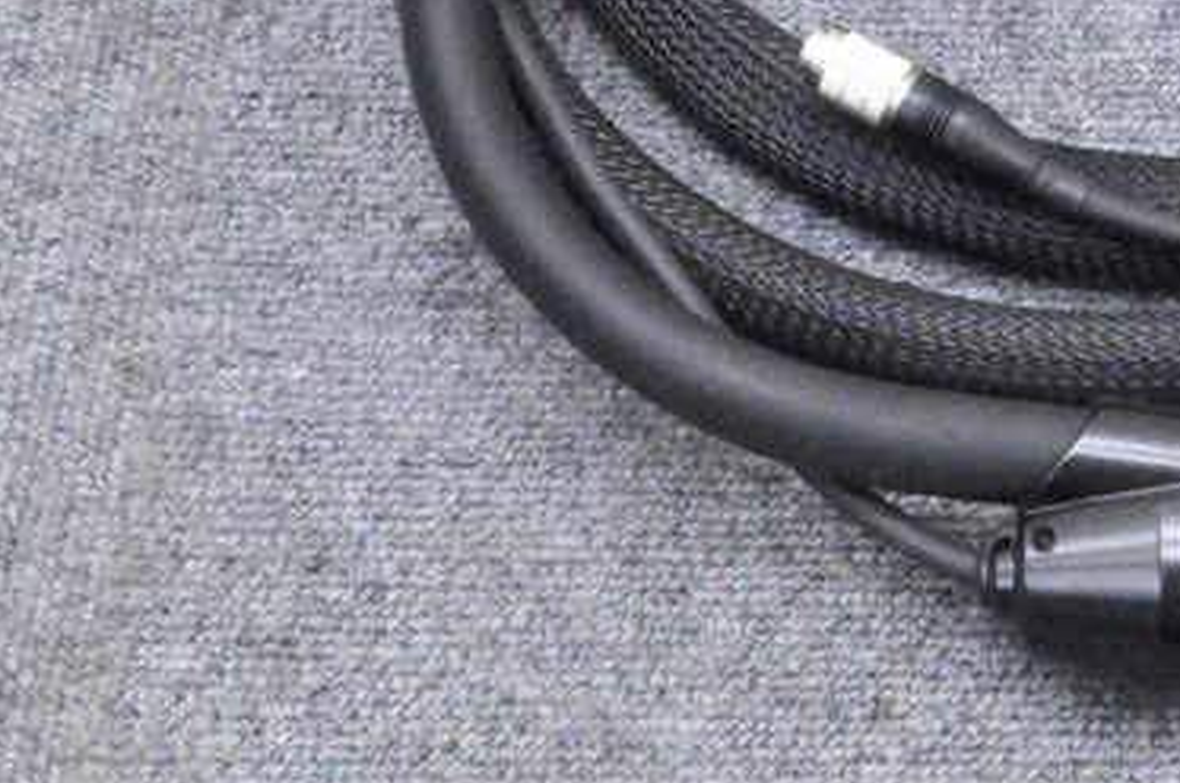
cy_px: -32
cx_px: 1212
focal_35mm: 116
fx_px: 3797
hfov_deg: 17.2
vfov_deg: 11.6
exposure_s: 1/25
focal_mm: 32
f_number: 29
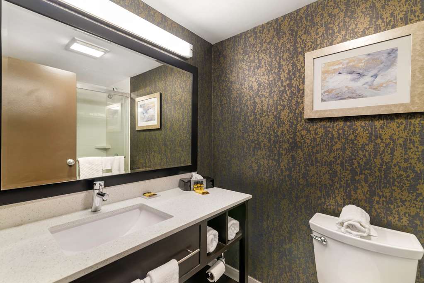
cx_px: 212
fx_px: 188
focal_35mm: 16
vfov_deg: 73.7
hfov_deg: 96.7
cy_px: 142
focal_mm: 16
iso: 100
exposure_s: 1/4
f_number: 9
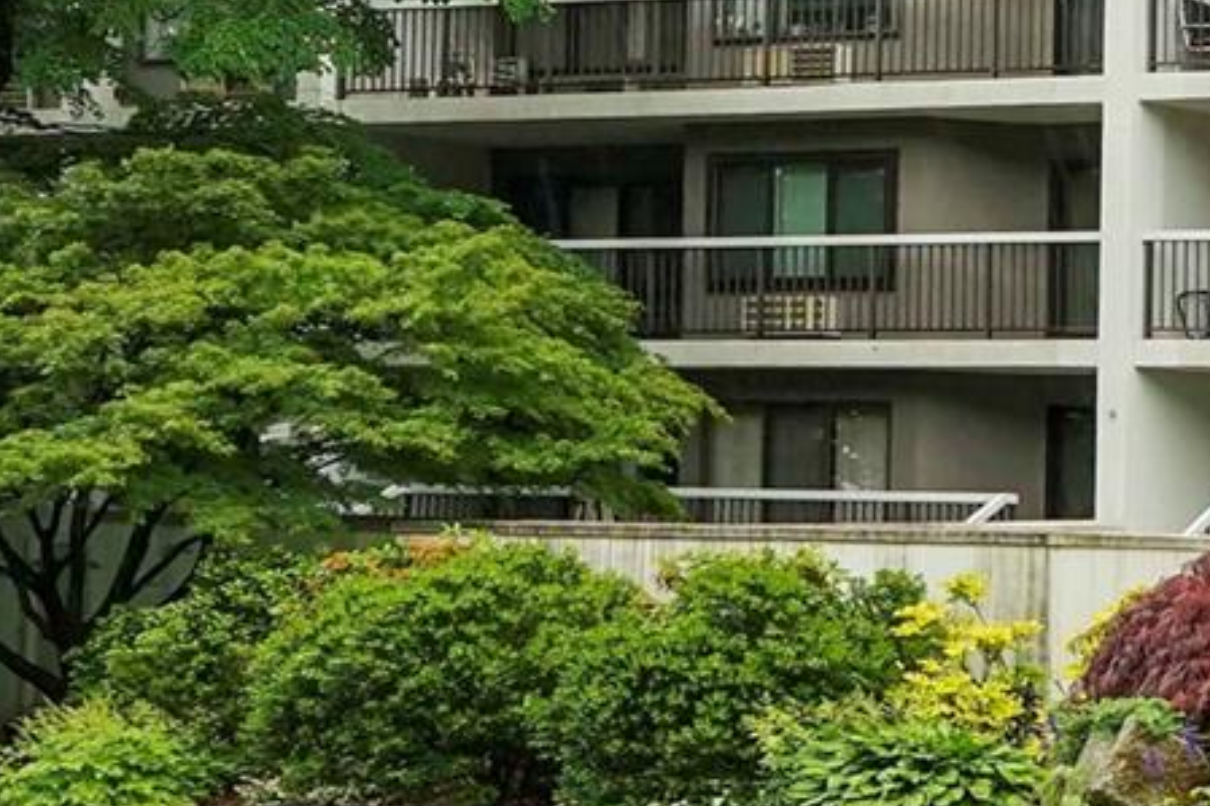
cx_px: 2566
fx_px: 2453
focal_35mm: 73
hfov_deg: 17.4
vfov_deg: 18.1
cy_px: -50
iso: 500
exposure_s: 1/80
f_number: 9
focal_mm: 16
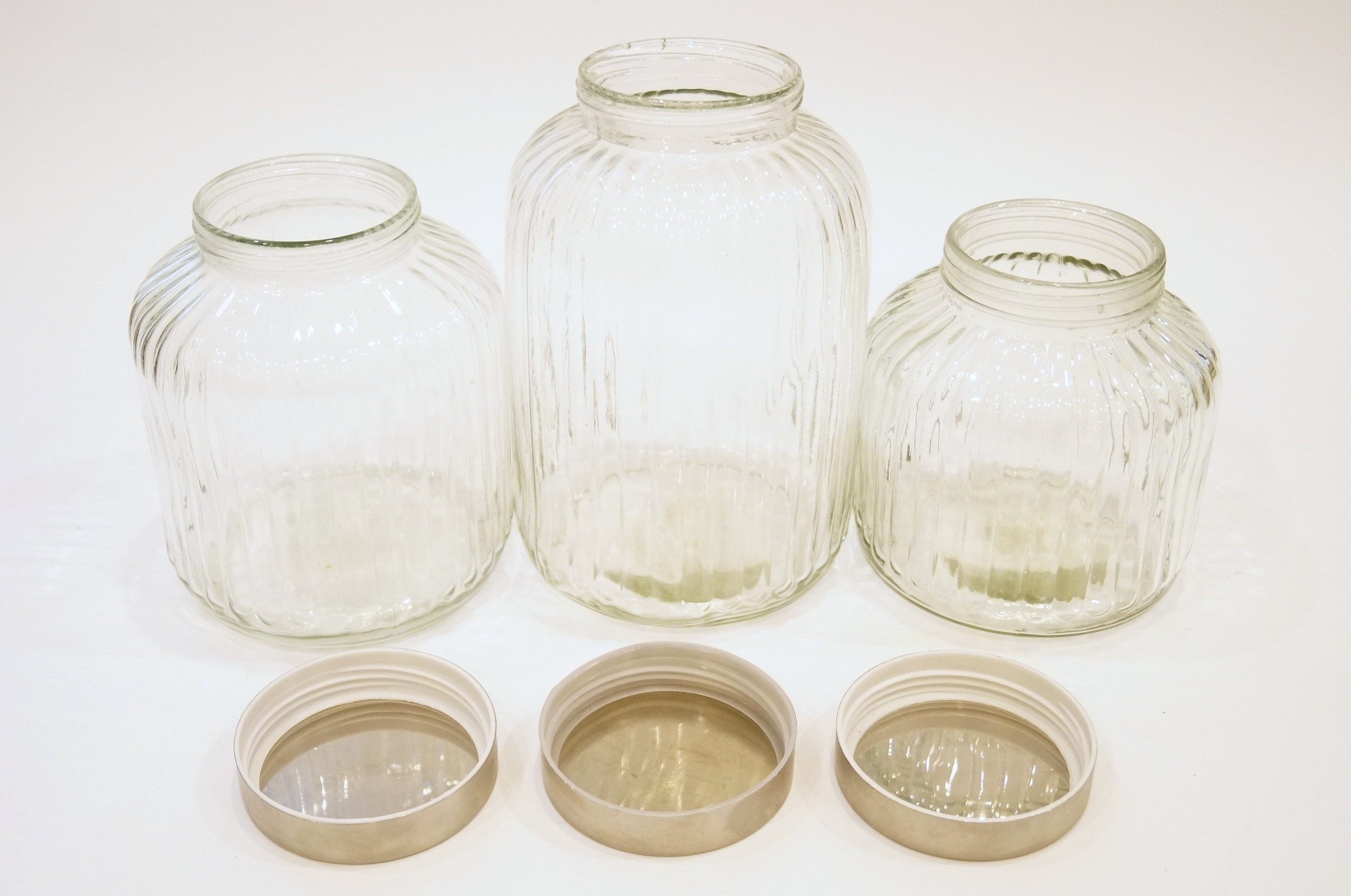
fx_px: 1574
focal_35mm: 42
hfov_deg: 46.5
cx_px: 676
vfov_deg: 31.8
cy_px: 448
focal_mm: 28
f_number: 4.5
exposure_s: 1/60
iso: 2000
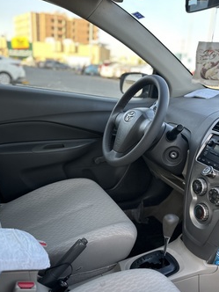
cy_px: 167
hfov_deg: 42.9
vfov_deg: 55.1
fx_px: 278
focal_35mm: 33
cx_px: 113
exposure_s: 1/229
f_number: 1.78
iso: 64
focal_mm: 6.86
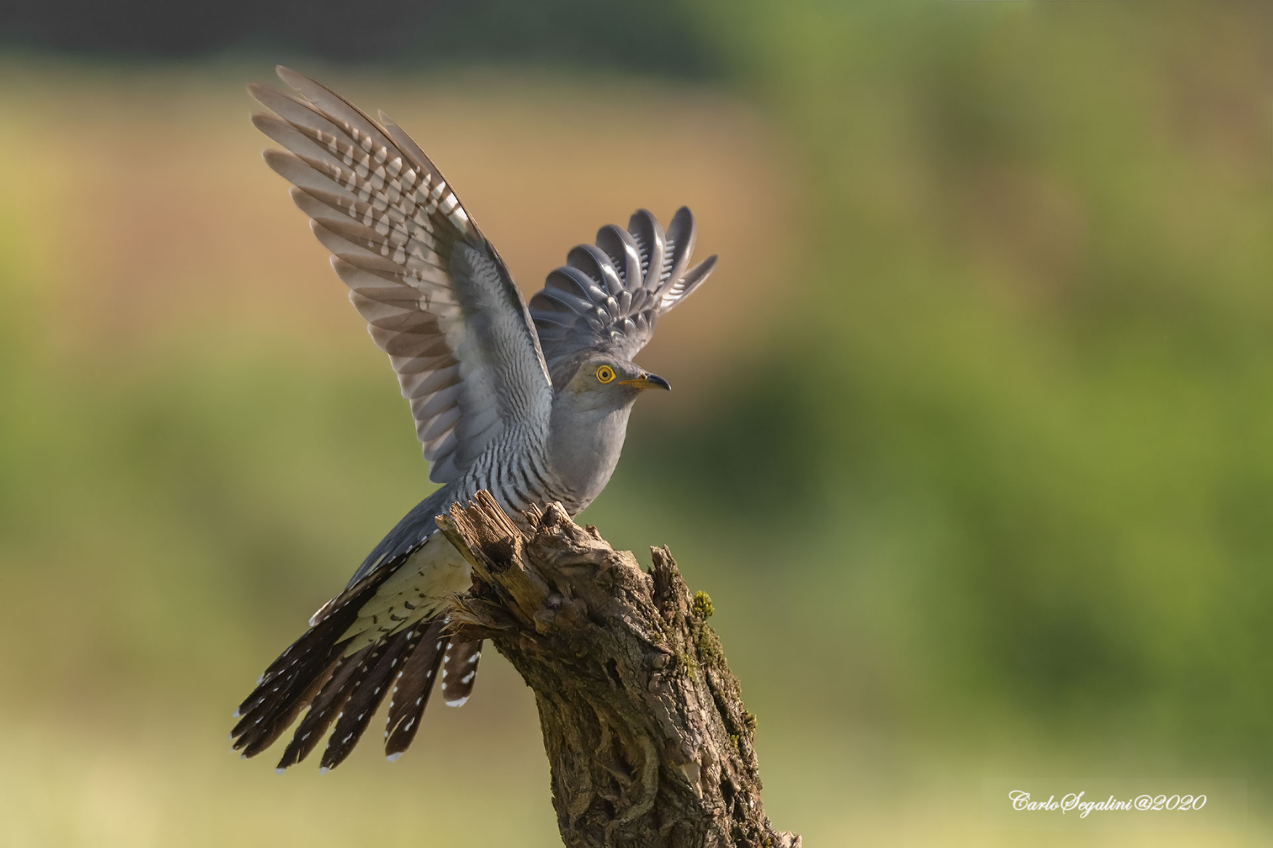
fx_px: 31823
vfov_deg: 1.5
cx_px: 636
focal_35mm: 900
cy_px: 424
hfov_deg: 2.3
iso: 1250
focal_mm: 600
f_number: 6.3
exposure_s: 1/2000
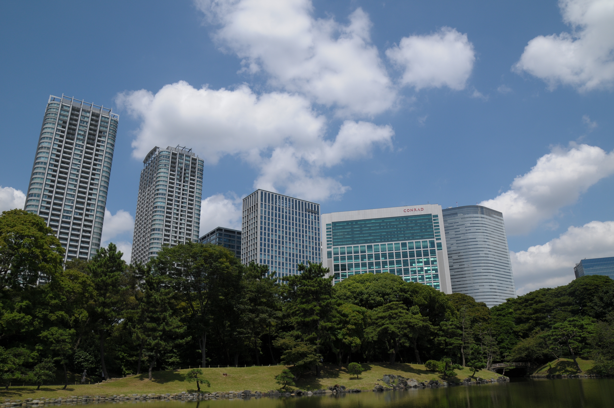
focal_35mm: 26
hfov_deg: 70.5
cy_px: 204
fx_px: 434
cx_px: 307
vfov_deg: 50.3
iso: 200
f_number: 8
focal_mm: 17
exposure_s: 1/1000
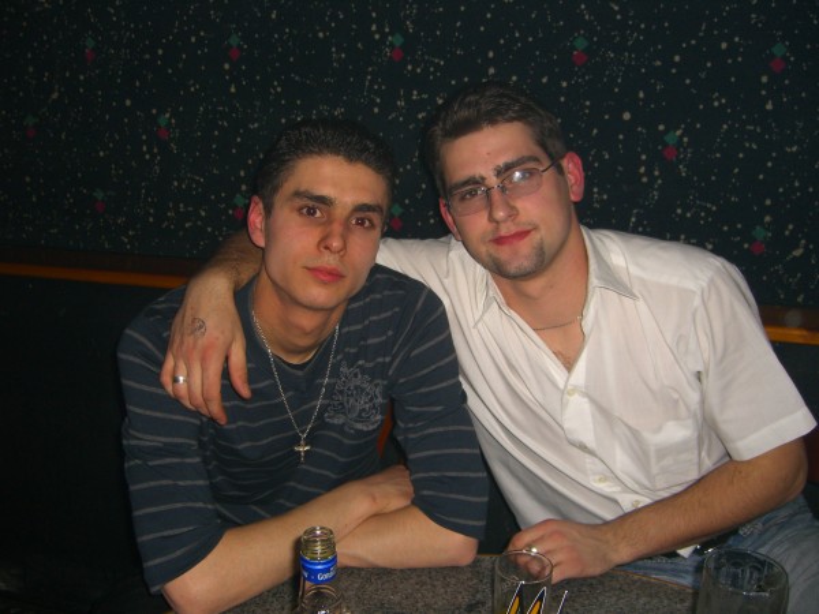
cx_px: 410
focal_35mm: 38
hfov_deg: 49.0
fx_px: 899
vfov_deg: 37.7
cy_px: 307
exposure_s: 1/60
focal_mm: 7.9
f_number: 2.8
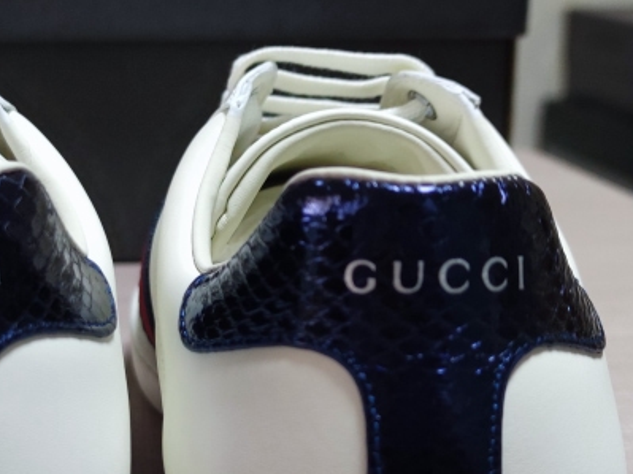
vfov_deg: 19.1
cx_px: 216
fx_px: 1408
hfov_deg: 25.2
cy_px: 314
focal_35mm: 77
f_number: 1.69
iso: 400
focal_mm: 6.72
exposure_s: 1/86
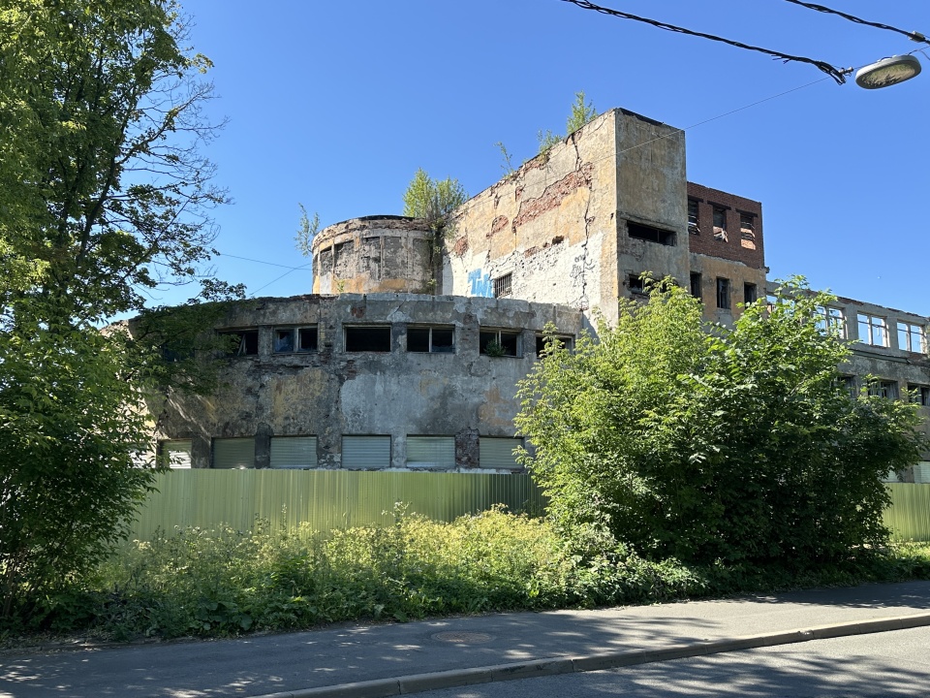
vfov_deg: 56.8
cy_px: 349
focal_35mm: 24
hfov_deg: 71.6
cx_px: 465
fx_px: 645
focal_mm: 6.86
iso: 80
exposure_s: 1/1587
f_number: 1.78
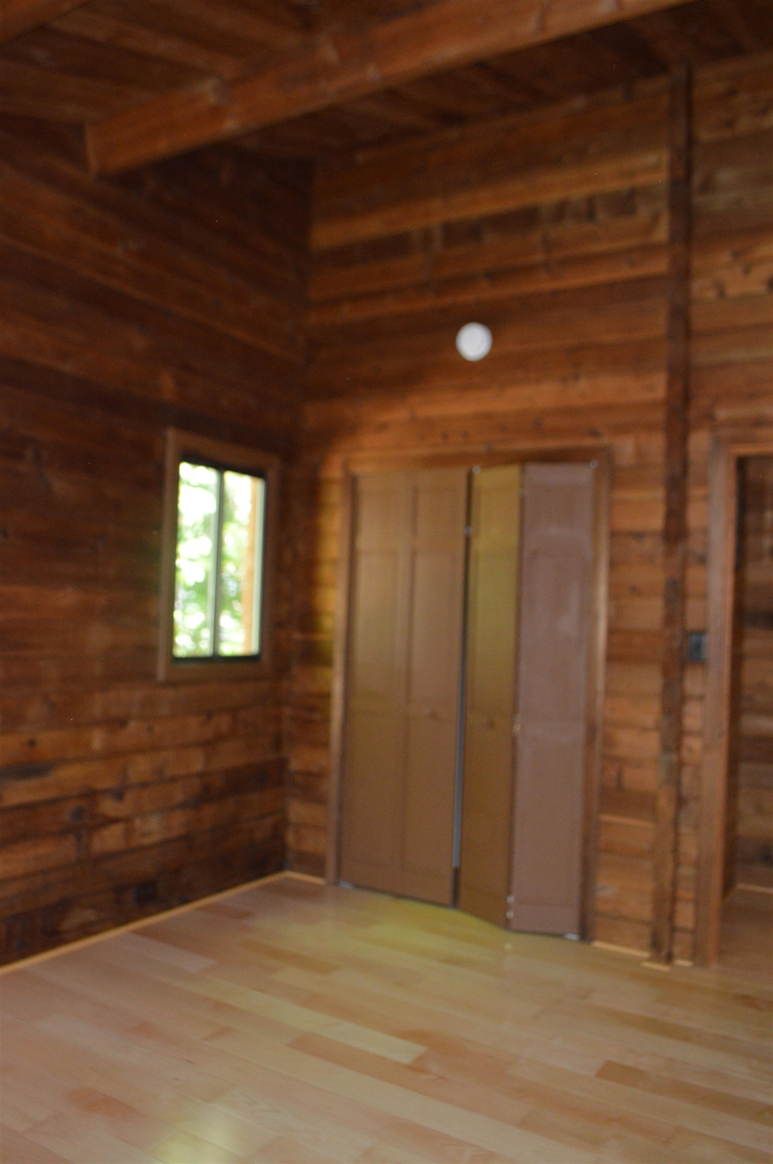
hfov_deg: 47.8
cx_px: 386
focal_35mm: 27
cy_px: 582
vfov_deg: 67.4
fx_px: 872
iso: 1600
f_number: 3.5
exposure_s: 1/60
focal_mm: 18
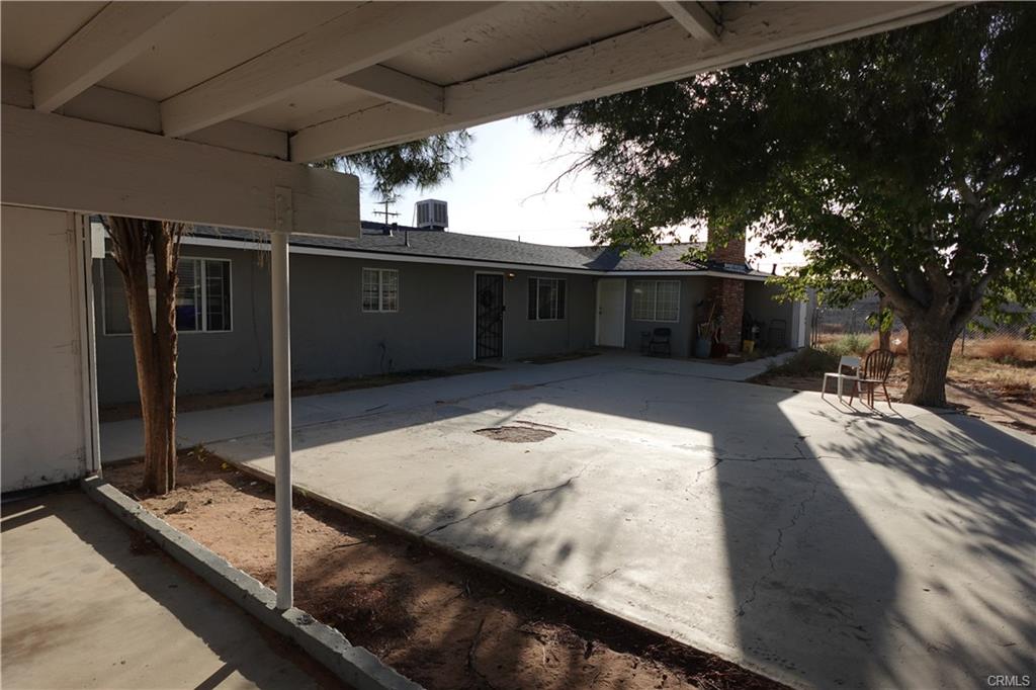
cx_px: 518
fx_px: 575
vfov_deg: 61.9
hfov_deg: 84.0
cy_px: 345
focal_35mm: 20
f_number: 2
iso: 125
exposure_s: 1/2500
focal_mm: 7.6
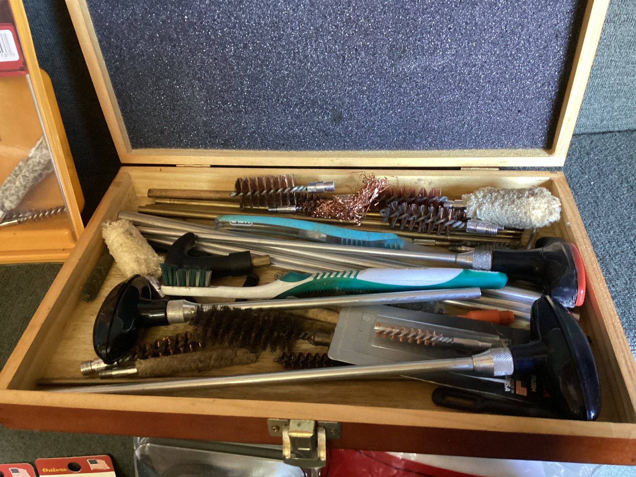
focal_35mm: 31
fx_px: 570
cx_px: 318
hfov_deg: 58.3
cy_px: 238
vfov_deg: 45.4
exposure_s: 1/25
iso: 400
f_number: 2.4
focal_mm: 3.3
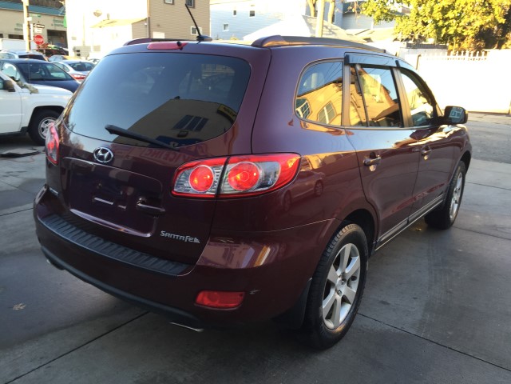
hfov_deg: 61.7
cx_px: 256
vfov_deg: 48.2
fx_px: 428
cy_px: 192
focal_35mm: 29
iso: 32
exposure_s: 1/120
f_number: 2.2
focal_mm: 4.15
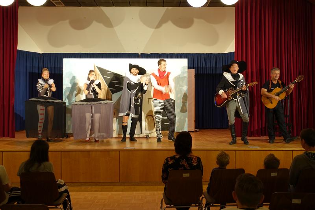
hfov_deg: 53.1
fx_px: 315
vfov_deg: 36.9
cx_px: 158
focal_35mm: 36
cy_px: 105
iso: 320
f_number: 2.8
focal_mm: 13.34
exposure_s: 1/40
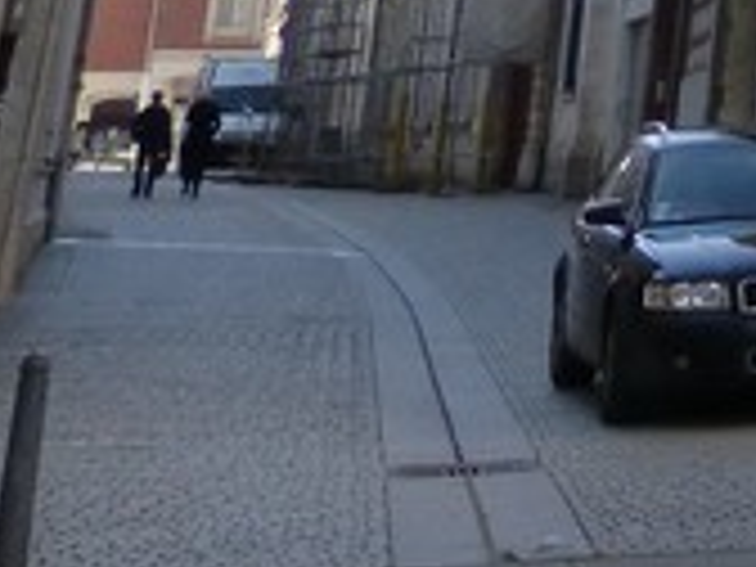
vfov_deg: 9.2
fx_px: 3079
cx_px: 2038
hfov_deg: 10.9
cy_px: -907
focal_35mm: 141
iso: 160
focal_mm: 4.5
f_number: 4
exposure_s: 1/400
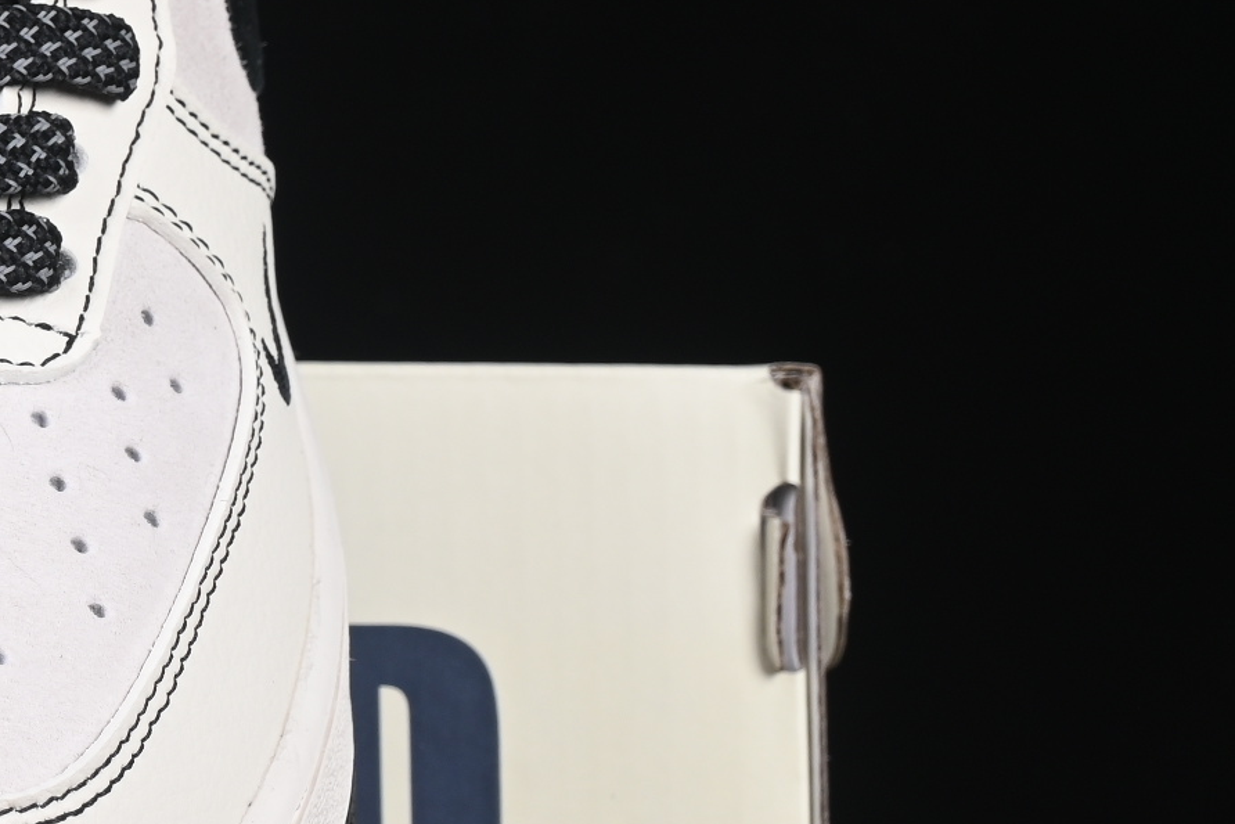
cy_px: 413
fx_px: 8028
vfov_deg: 5.9
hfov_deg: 8.6
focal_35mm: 234
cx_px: -600
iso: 160
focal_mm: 50
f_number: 8
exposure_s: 1/80
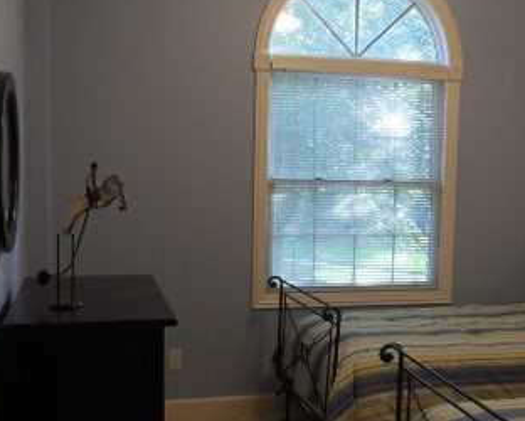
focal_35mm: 50
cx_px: 326
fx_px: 777
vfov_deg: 30.2
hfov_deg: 37.1
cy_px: 248
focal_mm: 4.5
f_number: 3.1
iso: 180
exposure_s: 1/30
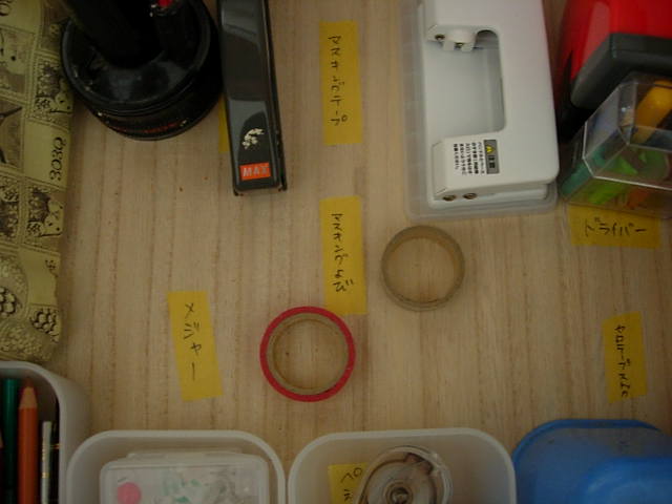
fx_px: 738
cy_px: 252
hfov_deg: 49.0
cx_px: 336
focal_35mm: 38
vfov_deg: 37.7
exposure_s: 1/2.7
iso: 200
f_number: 2.8
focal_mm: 7.8
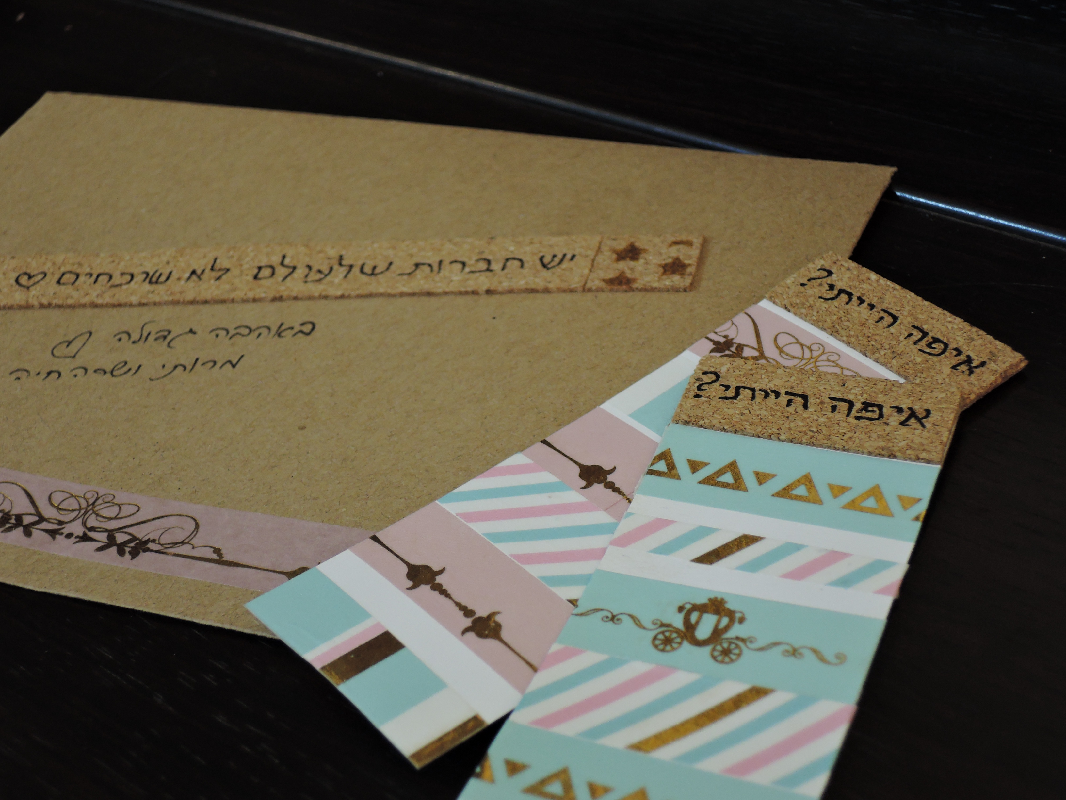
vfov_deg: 21.9
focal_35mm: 67
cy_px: 400
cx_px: 533
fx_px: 2063
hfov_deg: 29.0
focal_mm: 14.3
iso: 400
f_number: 4
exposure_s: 1/15
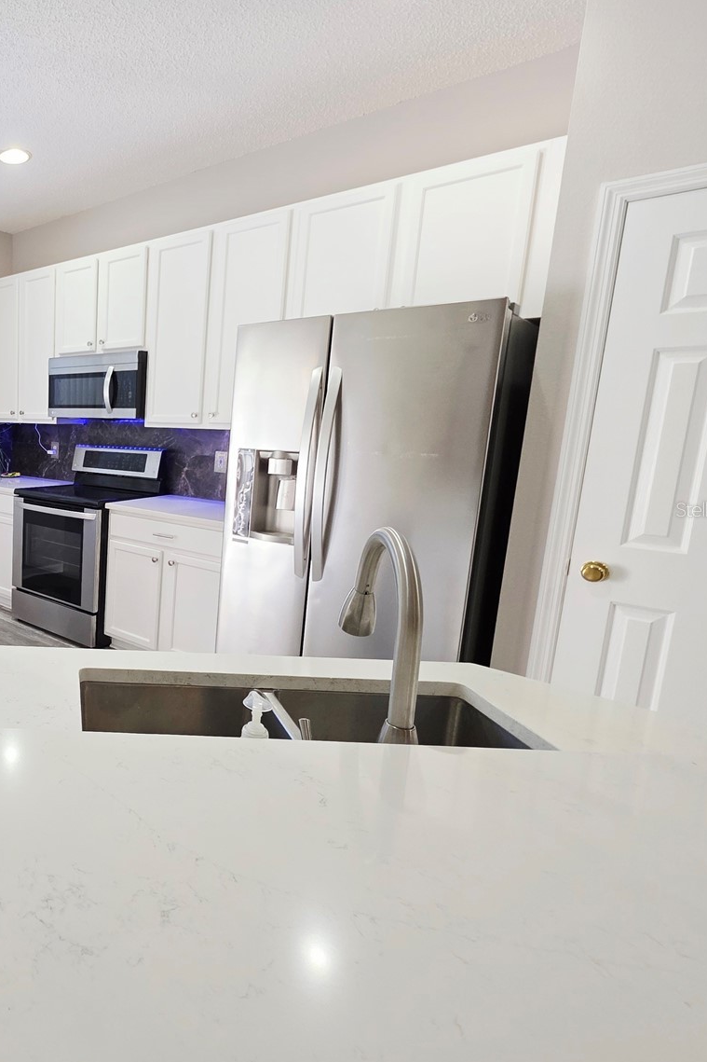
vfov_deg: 86.9
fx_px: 560
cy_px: 509
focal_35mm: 19
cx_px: 19
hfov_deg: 52.8
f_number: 1.9
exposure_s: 1/120
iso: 200
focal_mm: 2.2
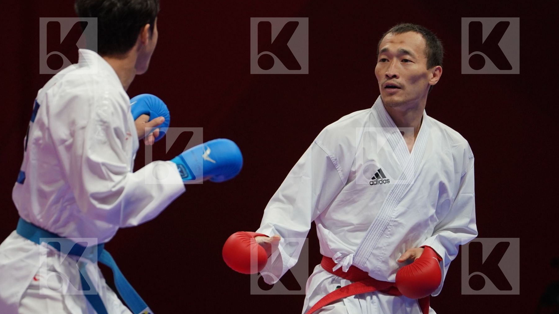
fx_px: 6536
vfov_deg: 2.8
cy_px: 156
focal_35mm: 441
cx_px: 280
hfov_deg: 4.9
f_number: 4
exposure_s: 1/1000
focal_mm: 280
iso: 1600
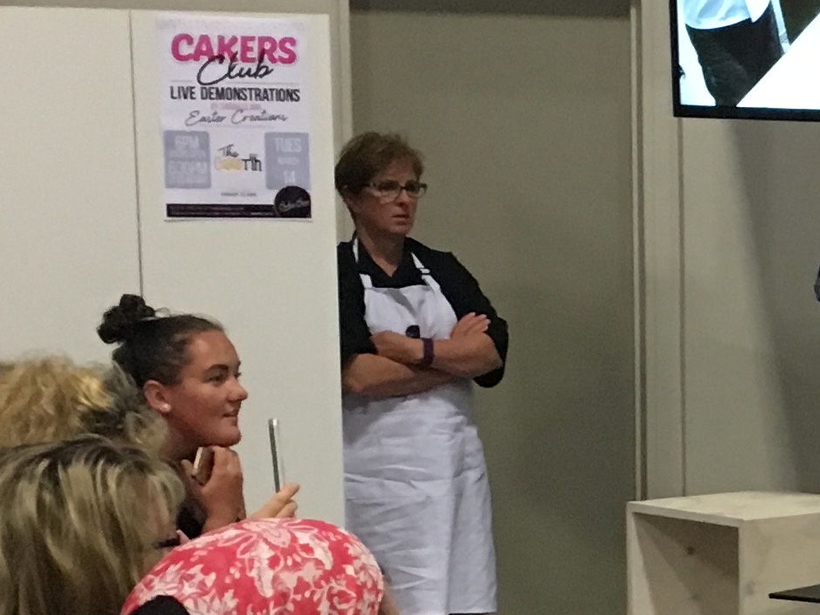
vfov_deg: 11.9
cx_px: 1183
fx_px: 2937
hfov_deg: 14.9
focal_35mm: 124
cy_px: 509
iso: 200
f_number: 2.2
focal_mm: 4.15
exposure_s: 1/33
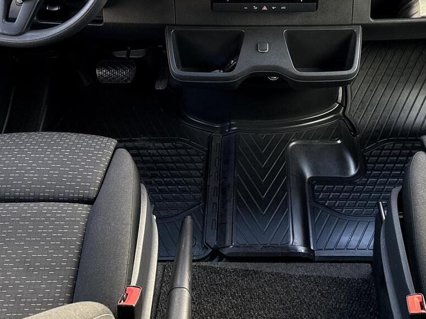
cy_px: 48
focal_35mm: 45
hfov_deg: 41.8
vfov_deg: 31.1
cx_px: 264
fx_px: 554
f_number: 1.78
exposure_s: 1/94
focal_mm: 6.76
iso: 200
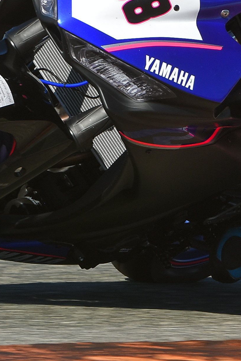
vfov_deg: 1.9
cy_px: 118
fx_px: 10972
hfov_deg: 1.3
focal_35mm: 1093
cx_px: 149
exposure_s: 1/500
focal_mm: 200
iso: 200
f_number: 9
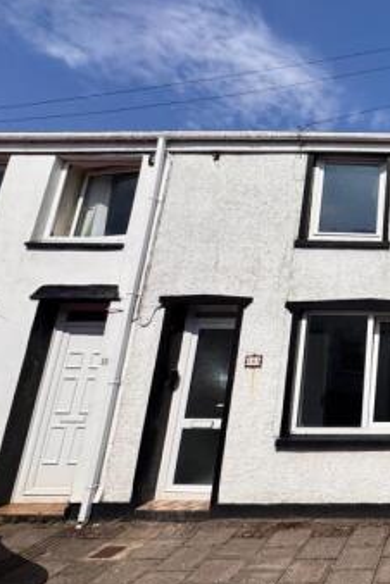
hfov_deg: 38.3
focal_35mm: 25
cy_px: 252
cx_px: 467
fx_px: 406
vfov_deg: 71.2
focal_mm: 2.22
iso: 40
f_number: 2.2
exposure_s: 1/4132
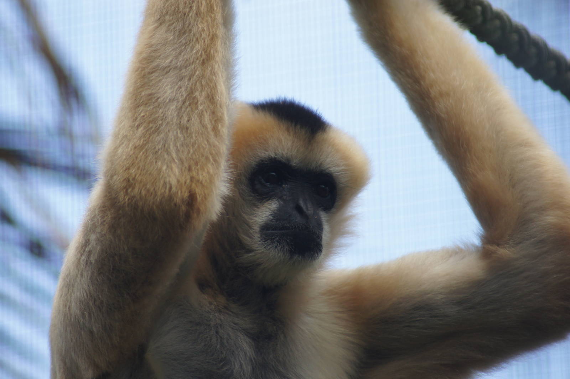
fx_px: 7121
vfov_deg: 3.1
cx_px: 285
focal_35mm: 450
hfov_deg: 4.6
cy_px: 190
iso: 400
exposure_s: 1/320
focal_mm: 300
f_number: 5.6
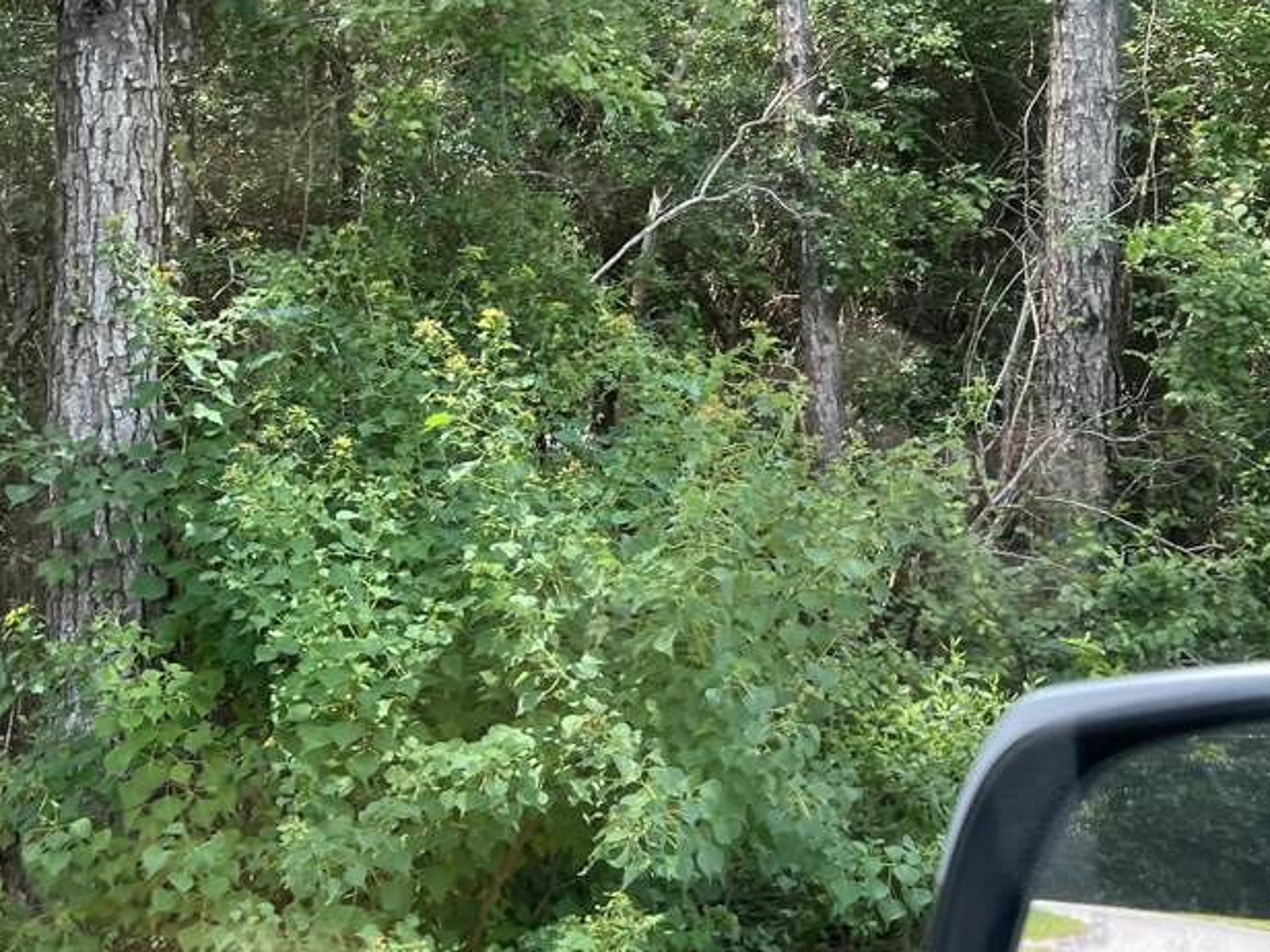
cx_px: 392
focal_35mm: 54
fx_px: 1981
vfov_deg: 27.0
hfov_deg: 35.1
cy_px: 408
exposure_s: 1/155
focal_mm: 5.7
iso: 40
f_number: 1.5
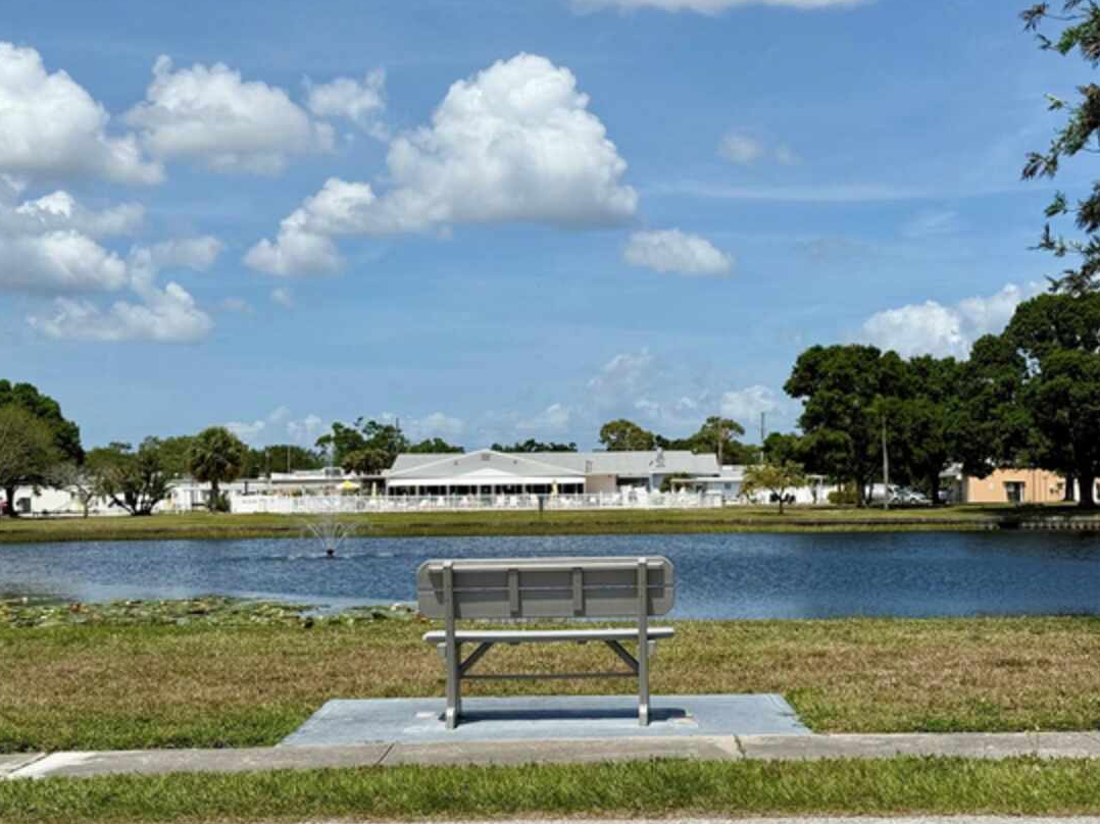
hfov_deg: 33.7
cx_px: 616
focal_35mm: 57
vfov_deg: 25.6
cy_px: 459
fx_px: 1811
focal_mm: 6.76
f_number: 1.78
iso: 64
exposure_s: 1/7874
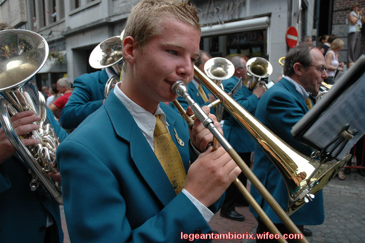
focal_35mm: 33
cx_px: 182
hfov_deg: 57.3
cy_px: 122
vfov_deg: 39.9
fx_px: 334
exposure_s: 1/320
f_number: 4.5
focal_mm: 22
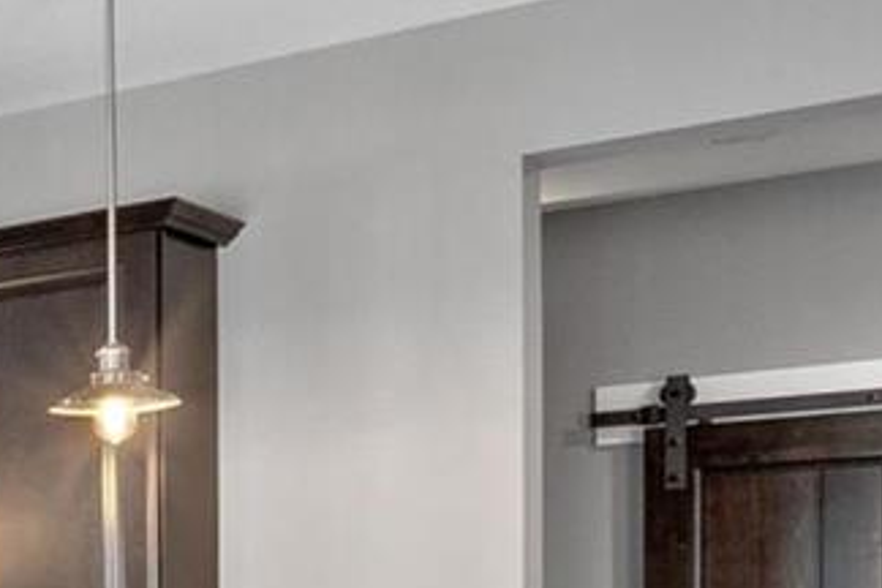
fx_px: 1935
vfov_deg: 16.5
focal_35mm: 79
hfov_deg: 16.2
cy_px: 708
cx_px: -1086
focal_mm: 8
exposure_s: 1/6
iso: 400
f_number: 8
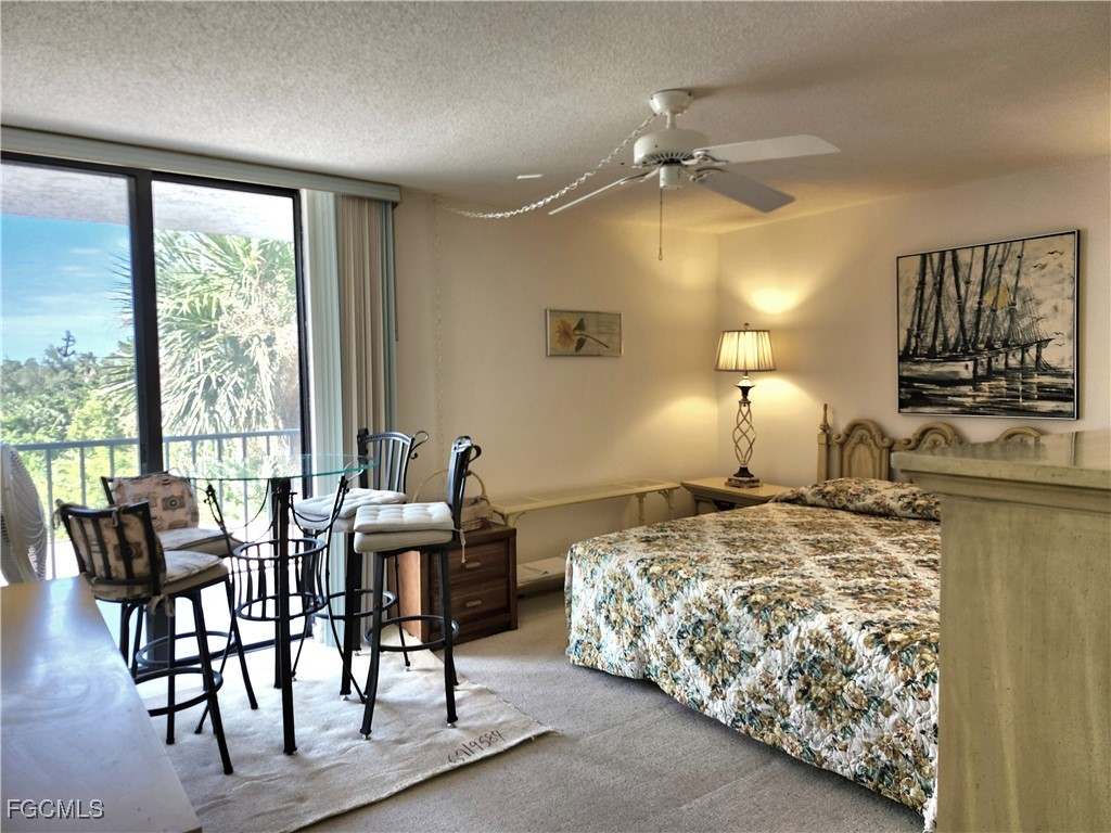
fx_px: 738
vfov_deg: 58.9
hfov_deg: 73.9
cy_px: 416
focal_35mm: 23
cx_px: 556
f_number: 1.8
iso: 64
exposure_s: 1/182
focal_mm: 5.54
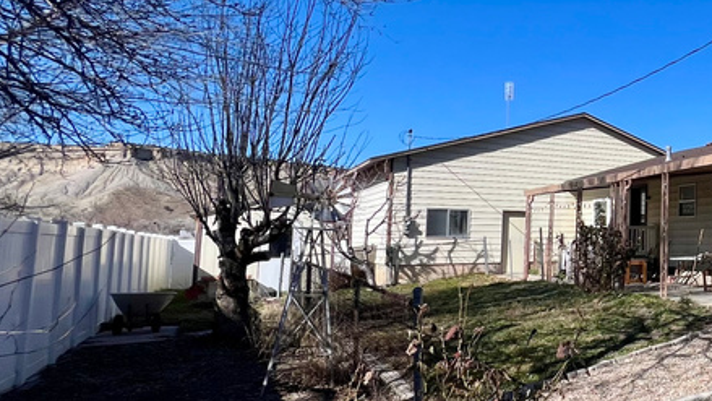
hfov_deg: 44.2
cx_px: 798
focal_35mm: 33
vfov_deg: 35.6
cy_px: 187
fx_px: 623
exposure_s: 1/2320
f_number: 1.8
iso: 32
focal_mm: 1.57
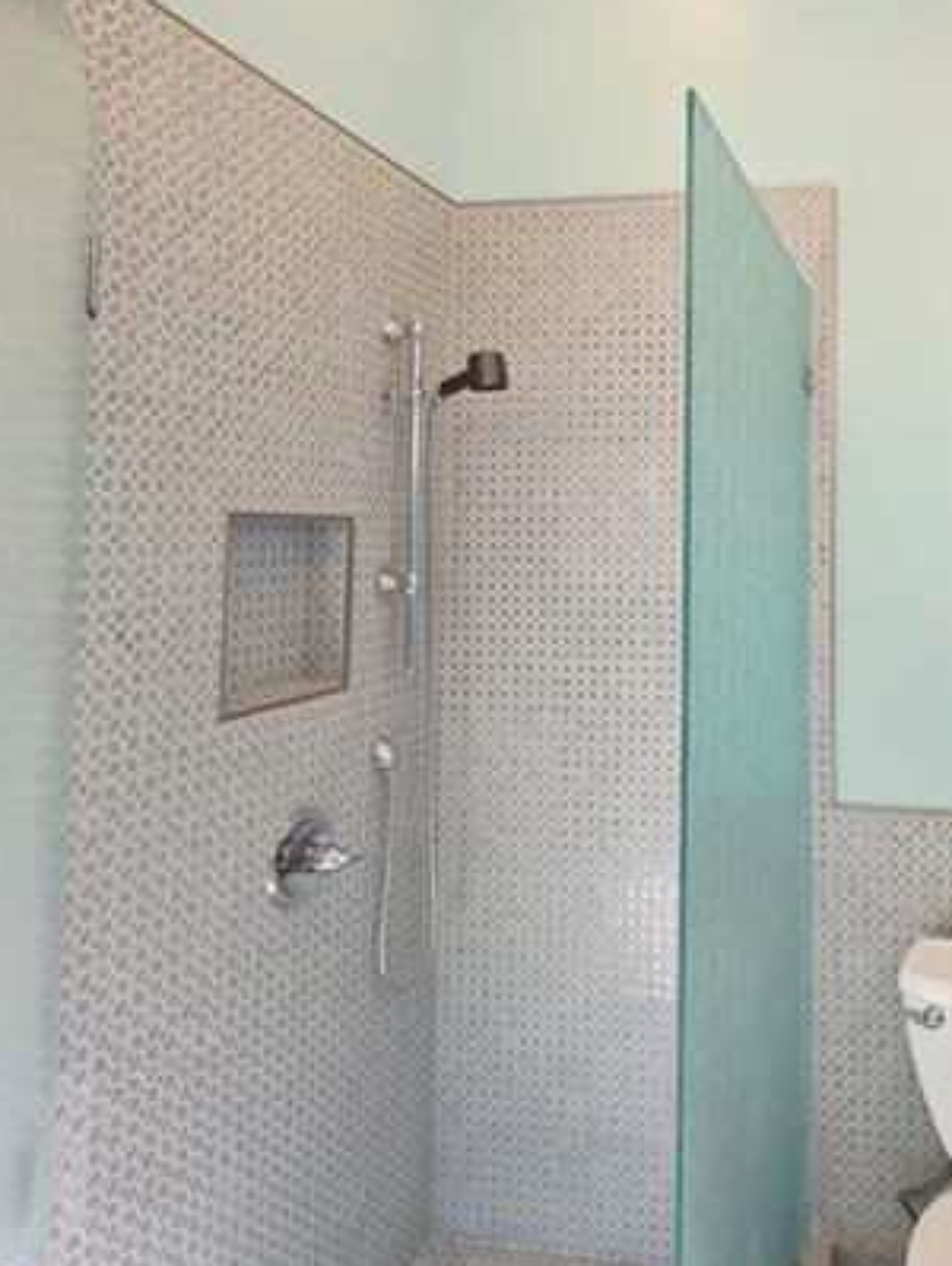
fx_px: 915
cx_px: 797
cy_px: 492
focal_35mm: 25
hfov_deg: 50.7
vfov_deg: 68.5
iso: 64
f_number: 1.9
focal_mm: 2.2
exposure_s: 1/120
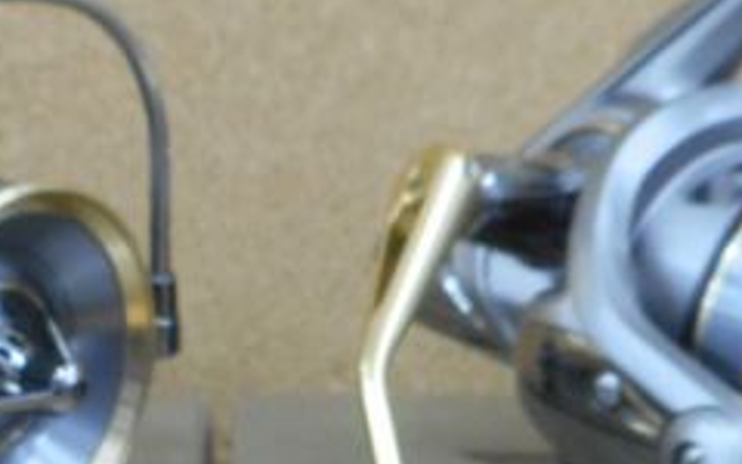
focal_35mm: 120
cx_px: 226
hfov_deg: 17.3
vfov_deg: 10.8
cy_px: 507
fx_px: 2427
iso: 220
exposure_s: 1/30
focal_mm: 6
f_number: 4.2
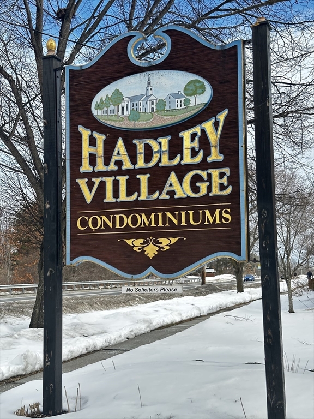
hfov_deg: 30.3
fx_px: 581
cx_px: 157
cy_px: 210
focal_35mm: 48
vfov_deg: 39.7
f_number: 1.78
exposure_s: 1/1695
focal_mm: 6.86
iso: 64
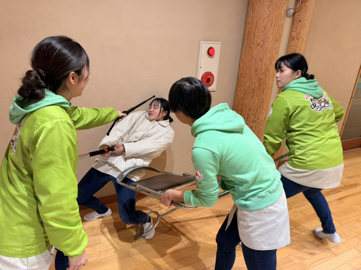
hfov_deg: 71.6
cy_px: 135
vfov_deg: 56.8
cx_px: 180
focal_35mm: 24
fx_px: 250
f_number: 1.78
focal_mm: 6.76
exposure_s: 1/60
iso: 400
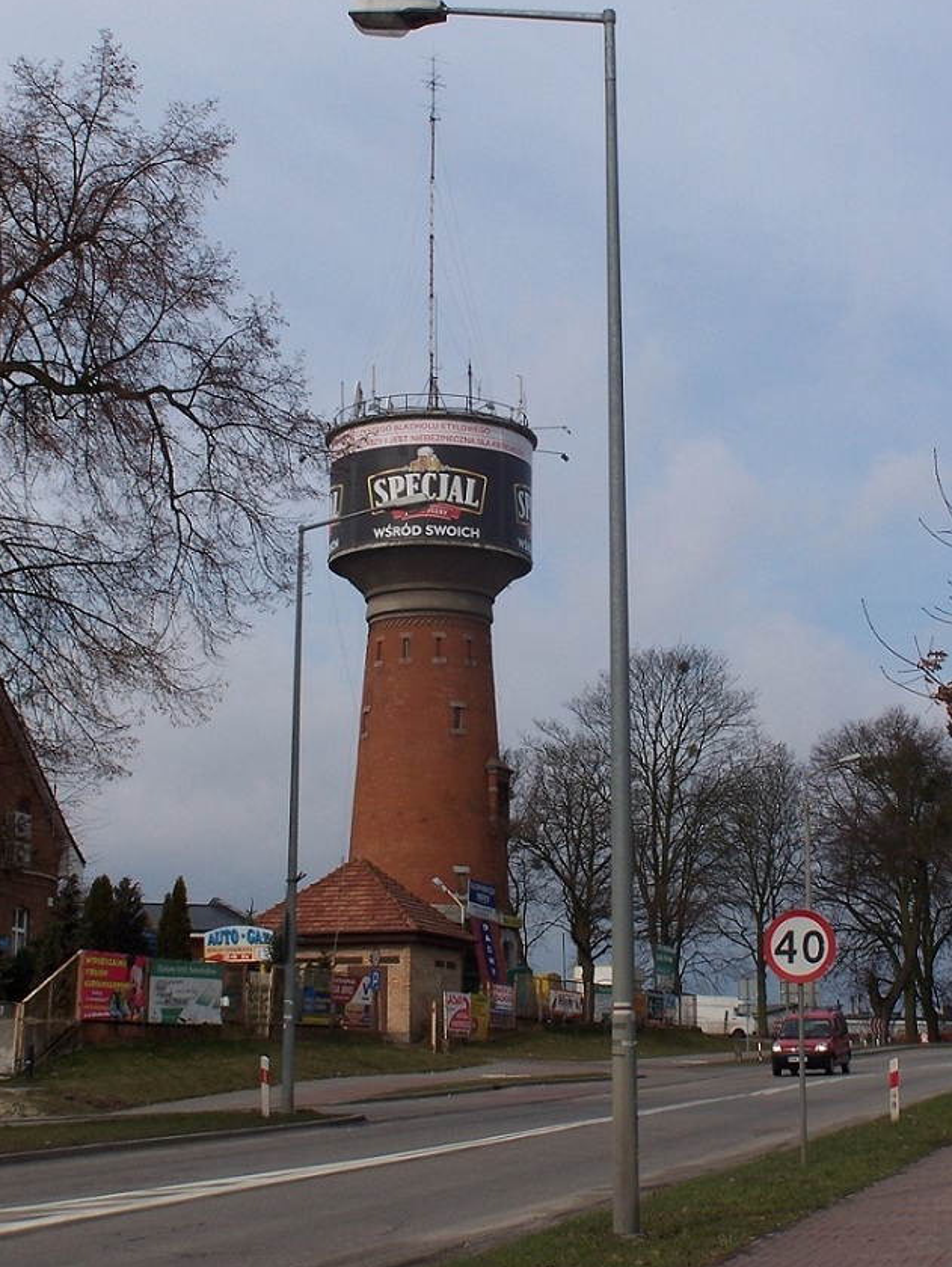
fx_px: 2528
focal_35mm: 69
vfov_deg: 28.1
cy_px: 621
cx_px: 466
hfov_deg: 21.3
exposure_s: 1/350
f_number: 6.3
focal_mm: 11.1
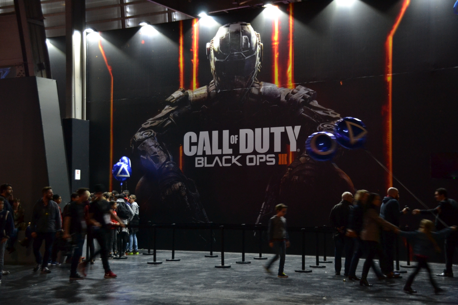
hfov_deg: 35.1
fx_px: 725
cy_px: 152
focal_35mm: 57
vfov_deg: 23.8
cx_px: 229
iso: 1250
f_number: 4.2
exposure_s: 1/15
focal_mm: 38
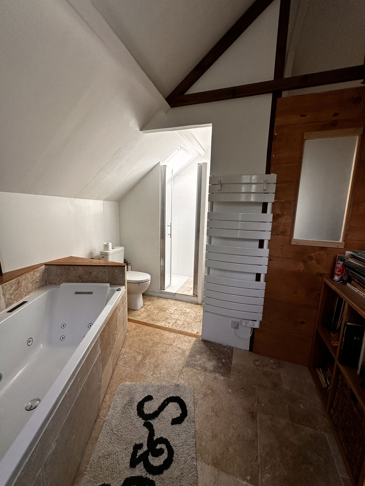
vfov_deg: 102.1
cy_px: 243
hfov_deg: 85.7
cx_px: 182
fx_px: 197
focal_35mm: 14
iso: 100
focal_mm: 2.22
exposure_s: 1/99
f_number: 2.2
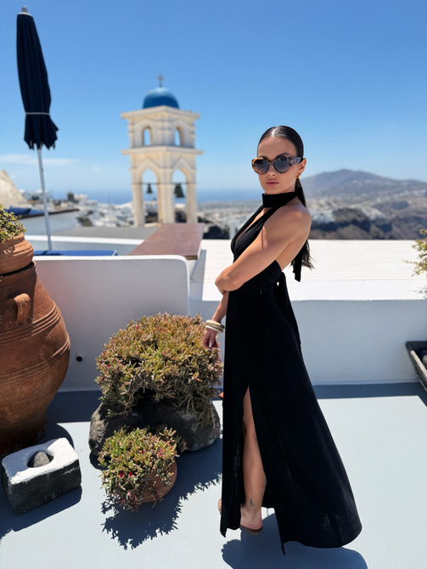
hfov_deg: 56.8
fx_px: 394
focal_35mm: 24
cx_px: 214
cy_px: 284
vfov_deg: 71.6
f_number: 1.78
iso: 80
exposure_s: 1/6711
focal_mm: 6.76
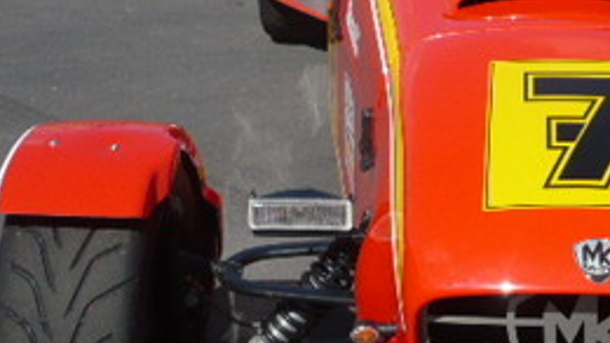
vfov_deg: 12.7
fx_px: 1520
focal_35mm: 94
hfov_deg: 22.0
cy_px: 28
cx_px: 591
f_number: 8
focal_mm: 5.8
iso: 100
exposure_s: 1/320
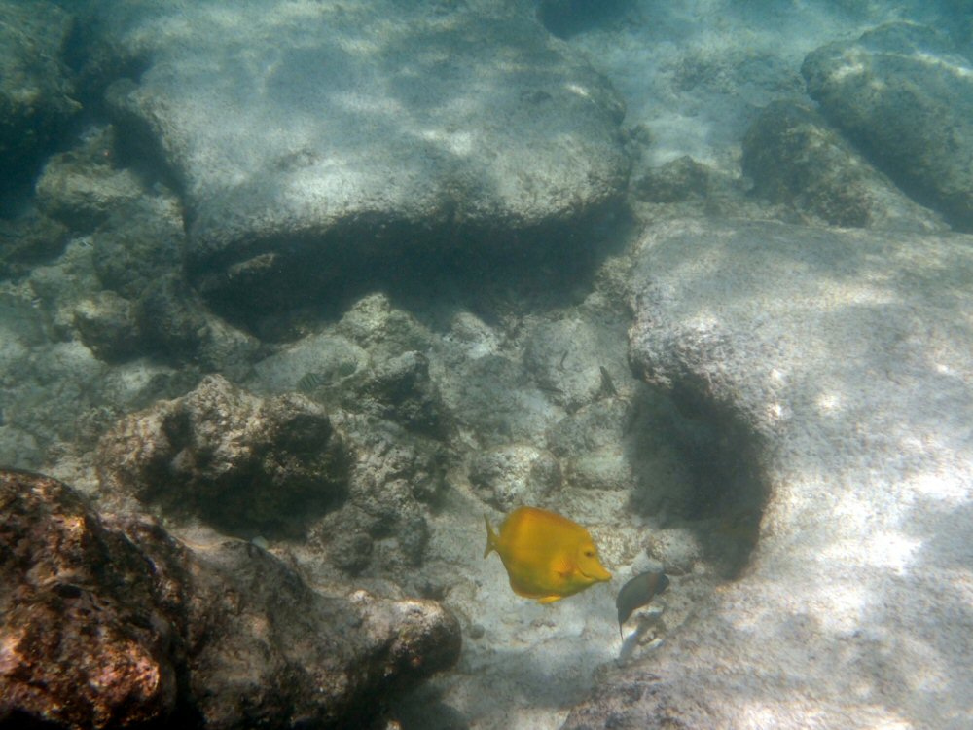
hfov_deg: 36.2
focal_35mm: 53
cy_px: 365
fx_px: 1490
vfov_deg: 27.5
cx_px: 486
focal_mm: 9.61
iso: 100
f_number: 4.5
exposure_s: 1/500
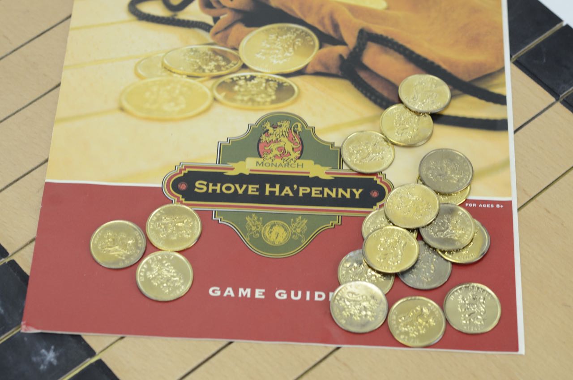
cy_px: 190
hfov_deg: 22.7
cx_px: 286
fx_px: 1430
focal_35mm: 90
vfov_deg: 15.1
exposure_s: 1/125
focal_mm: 60
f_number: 5.6
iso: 500
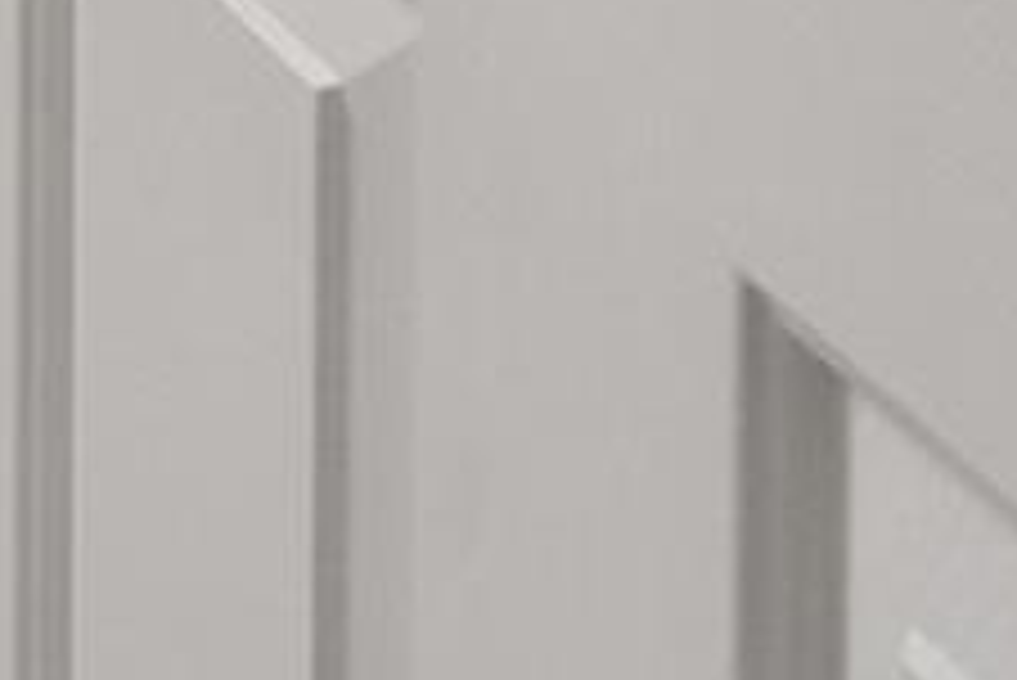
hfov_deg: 14.1
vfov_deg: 9.5
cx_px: -1305
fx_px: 3056
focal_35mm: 108
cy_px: -1450
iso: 500
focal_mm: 15.3
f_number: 8
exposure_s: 1/60
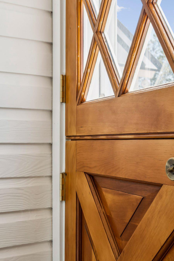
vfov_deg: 37.5
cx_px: 121
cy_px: 129
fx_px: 384
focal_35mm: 53
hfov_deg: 25.4
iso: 400
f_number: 8
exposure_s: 1/60
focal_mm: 35
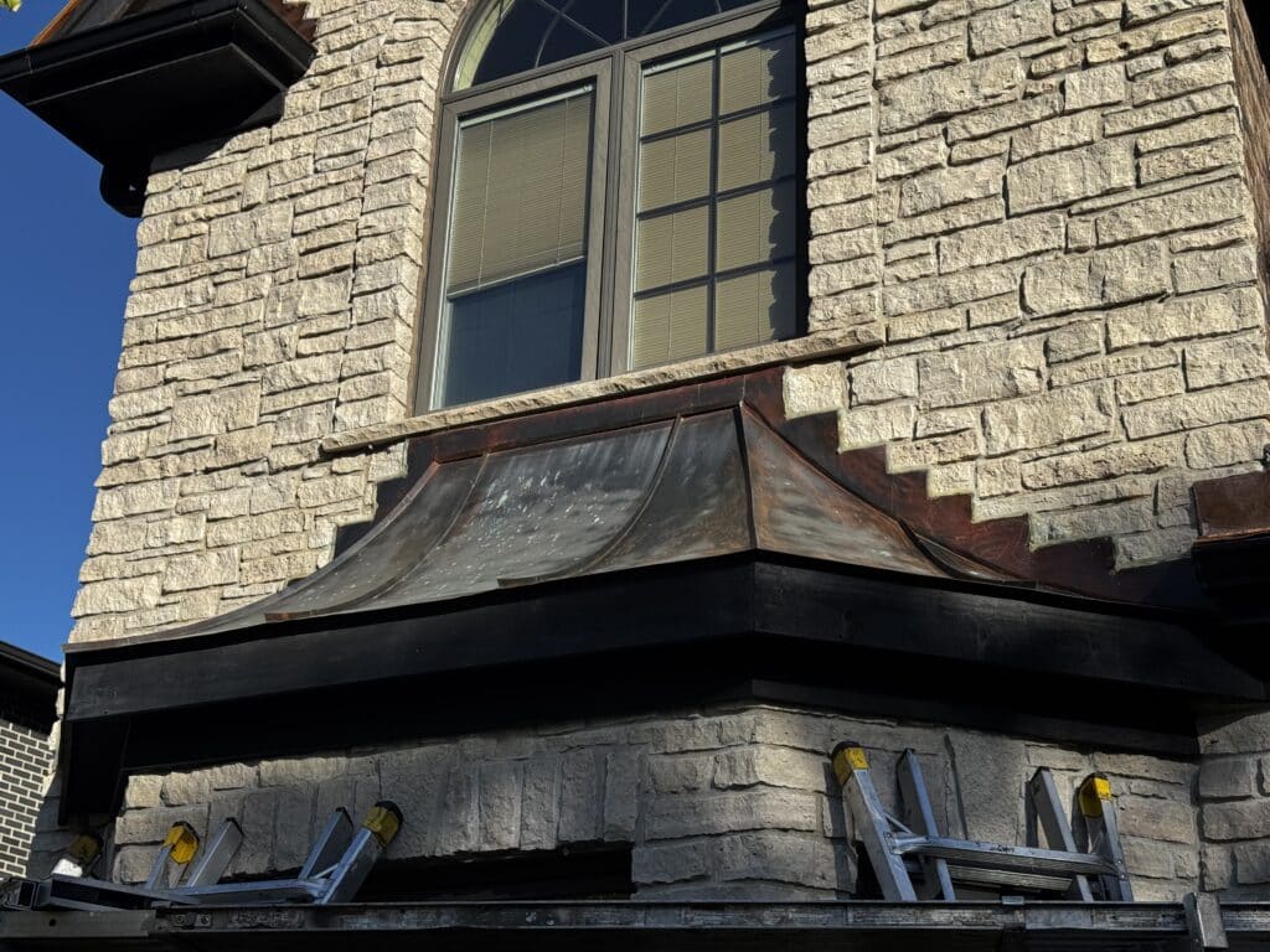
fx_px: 1761
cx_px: 635
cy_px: 476
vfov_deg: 30.3
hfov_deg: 39.7
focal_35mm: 48
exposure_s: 1/4975
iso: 64
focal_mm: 6.76
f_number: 1.78
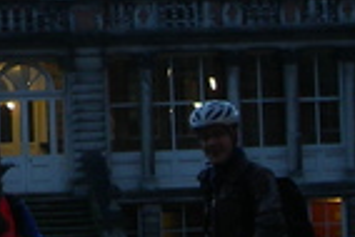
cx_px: -65
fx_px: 2191
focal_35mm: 222
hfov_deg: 9.2
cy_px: -97
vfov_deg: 6.1
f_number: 2.8
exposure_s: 1/3.9
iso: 50
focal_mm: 7.8
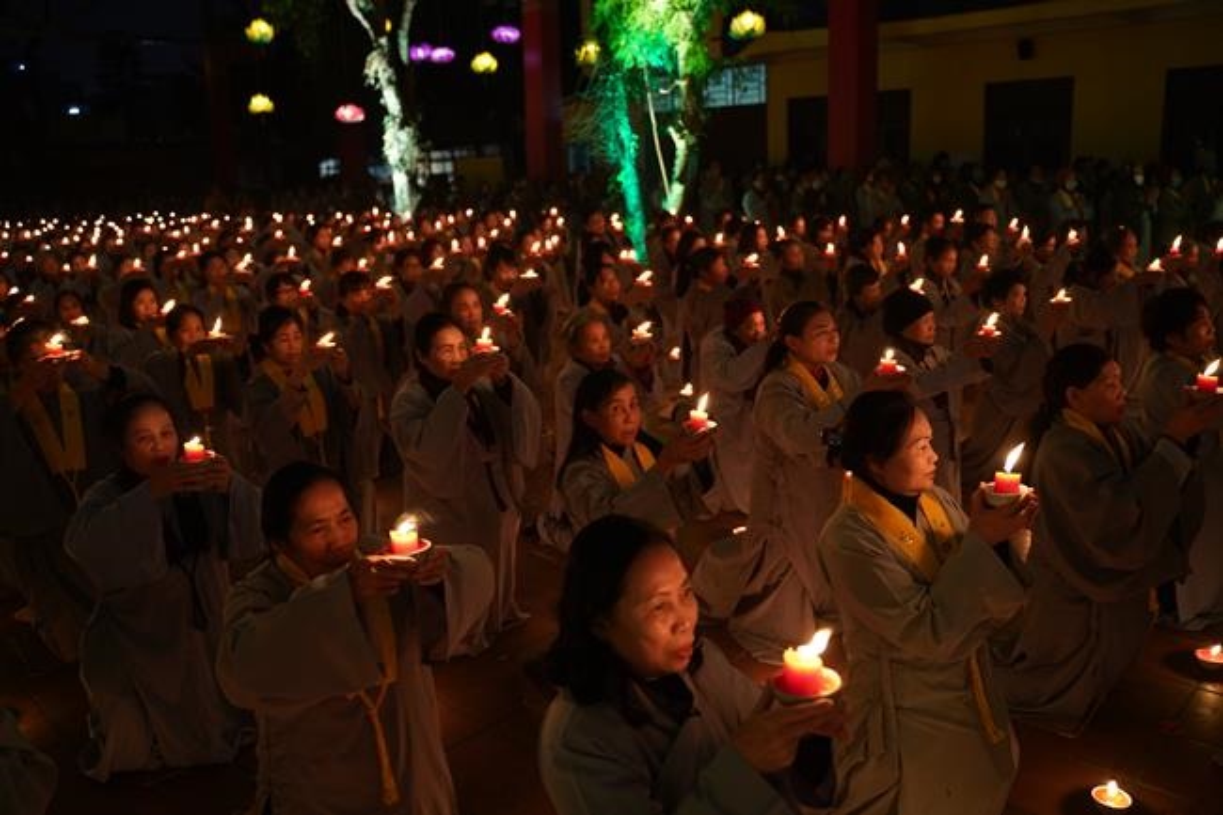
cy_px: 408
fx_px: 951
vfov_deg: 46.4
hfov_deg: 65.5
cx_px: 612
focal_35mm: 28
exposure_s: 1/30
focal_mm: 28
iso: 800
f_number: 2.8
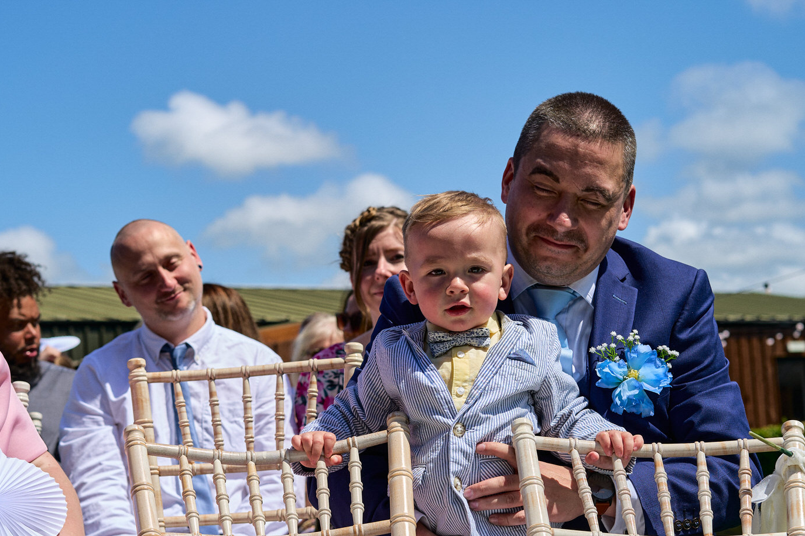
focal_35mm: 80
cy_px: 353
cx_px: 355
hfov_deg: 25.4
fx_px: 1788
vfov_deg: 17.0
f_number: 5.6
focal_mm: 55
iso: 200
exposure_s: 1/160
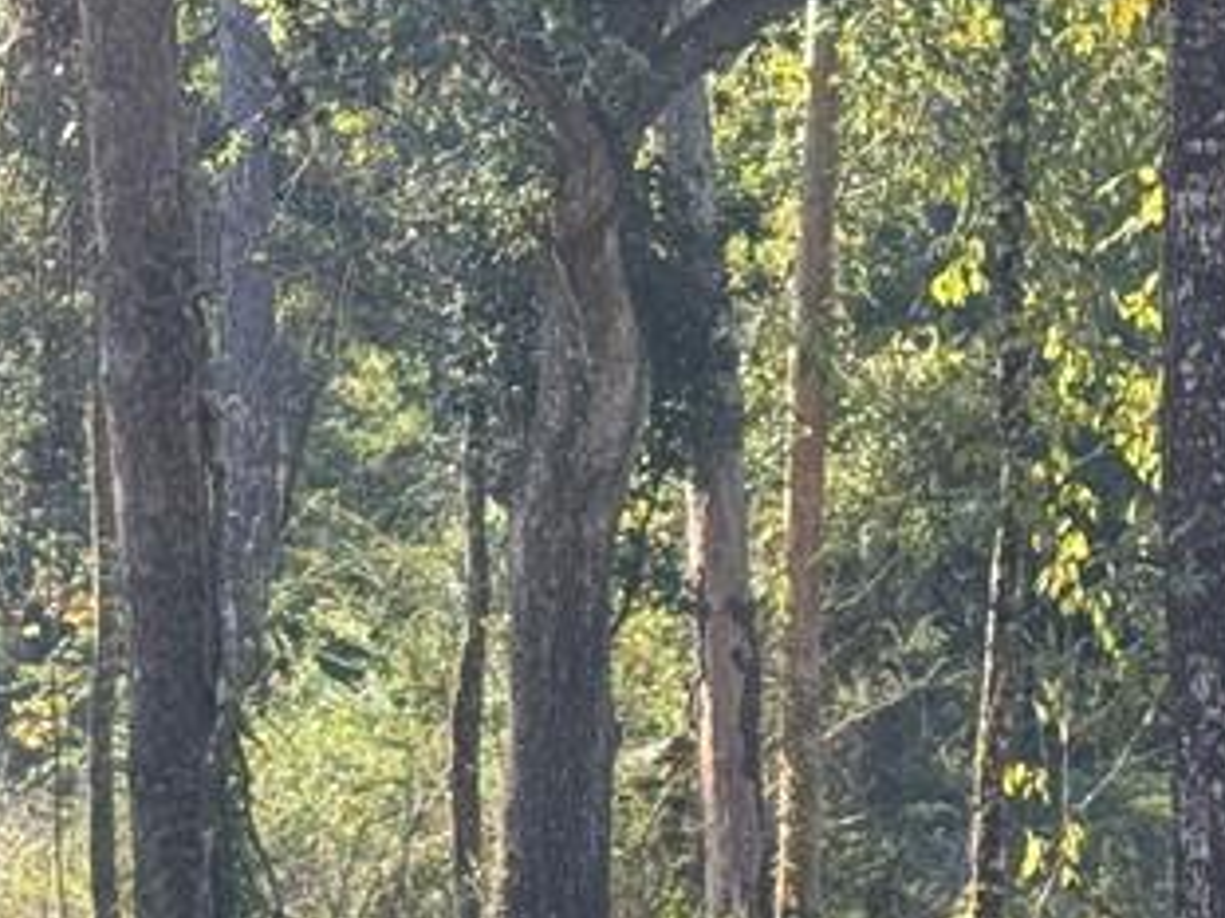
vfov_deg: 9.2
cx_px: 1154
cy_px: 1304
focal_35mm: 158
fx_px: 5589
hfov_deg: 12.4
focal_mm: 6.76
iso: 64
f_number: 1.78
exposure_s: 1/477
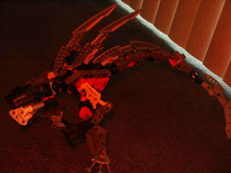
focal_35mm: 65
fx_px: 434
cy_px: 86
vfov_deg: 22.6
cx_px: 116
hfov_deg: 29.8
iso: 200
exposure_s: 1/60
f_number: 3.6
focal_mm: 13.57
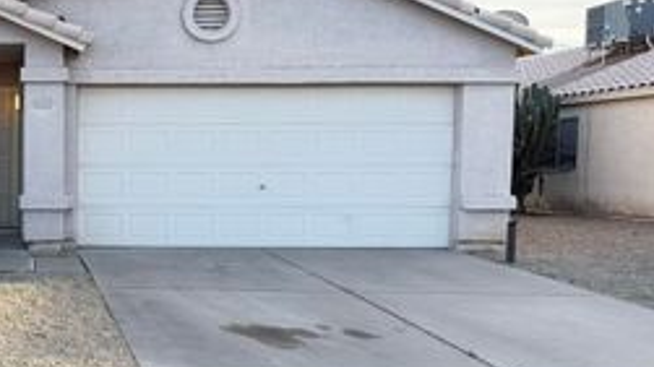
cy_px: 223
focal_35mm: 52
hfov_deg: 36.3
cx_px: 16
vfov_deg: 23.0
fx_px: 901
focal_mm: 6.76
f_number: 1.78
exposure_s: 1/665
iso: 100
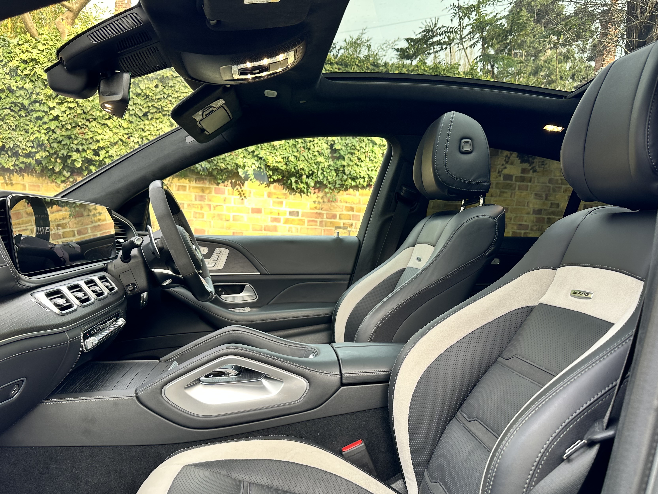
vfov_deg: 48.0
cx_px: 329
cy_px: 292
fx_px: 551
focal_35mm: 29
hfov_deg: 61.7
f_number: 1.78
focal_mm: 6.86
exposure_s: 1/121
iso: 64
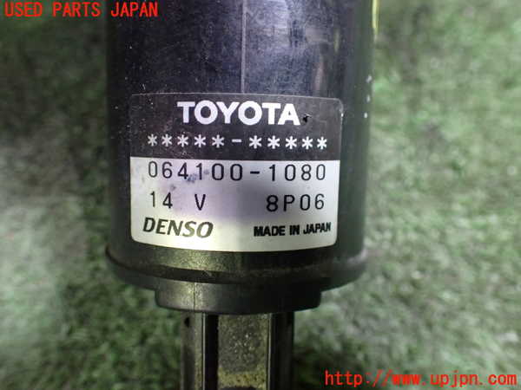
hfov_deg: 60.0
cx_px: 260
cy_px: 195
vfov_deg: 46.8
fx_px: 452
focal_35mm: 30
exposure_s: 1/30
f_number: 2.3
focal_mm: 5.4
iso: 800
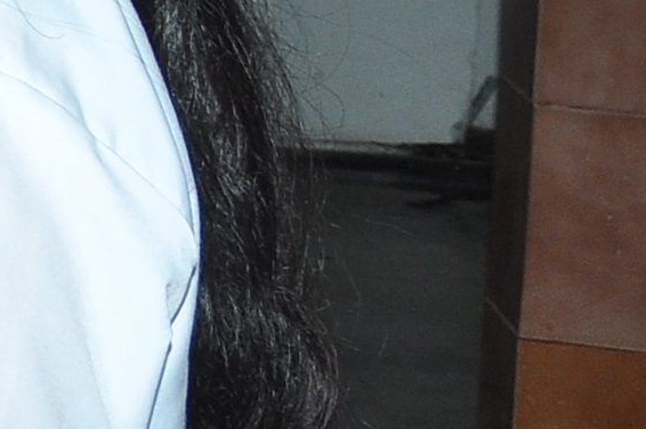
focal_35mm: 239
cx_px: -1686
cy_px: -601
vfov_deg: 5.5
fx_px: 4280
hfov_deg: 7.1
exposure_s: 1/125
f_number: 7.1
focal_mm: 21
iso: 250
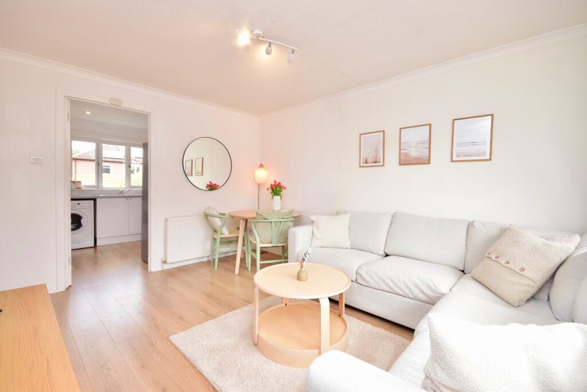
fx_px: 245
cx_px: 294
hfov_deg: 100.4
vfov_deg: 77.3
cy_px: 196
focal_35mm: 15
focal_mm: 10
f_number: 9
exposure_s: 1/80
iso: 800
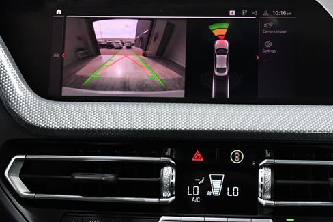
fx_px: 583
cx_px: 209
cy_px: 129
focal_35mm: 63
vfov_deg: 21.5
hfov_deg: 31.8
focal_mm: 32
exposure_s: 1/160
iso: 2500
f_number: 6.3
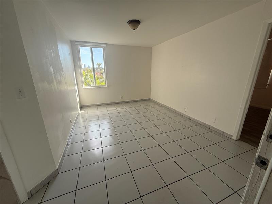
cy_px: 102
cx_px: 136
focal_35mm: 14
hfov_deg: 102.1
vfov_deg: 85.7
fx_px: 110
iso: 64
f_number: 2.2
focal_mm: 2.22
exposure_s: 1/119
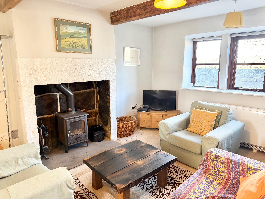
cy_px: 100
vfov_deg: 56.8
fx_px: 184
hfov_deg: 71.6
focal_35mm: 24
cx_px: 132
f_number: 1.78
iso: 200
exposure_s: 1/93
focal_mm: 6.76
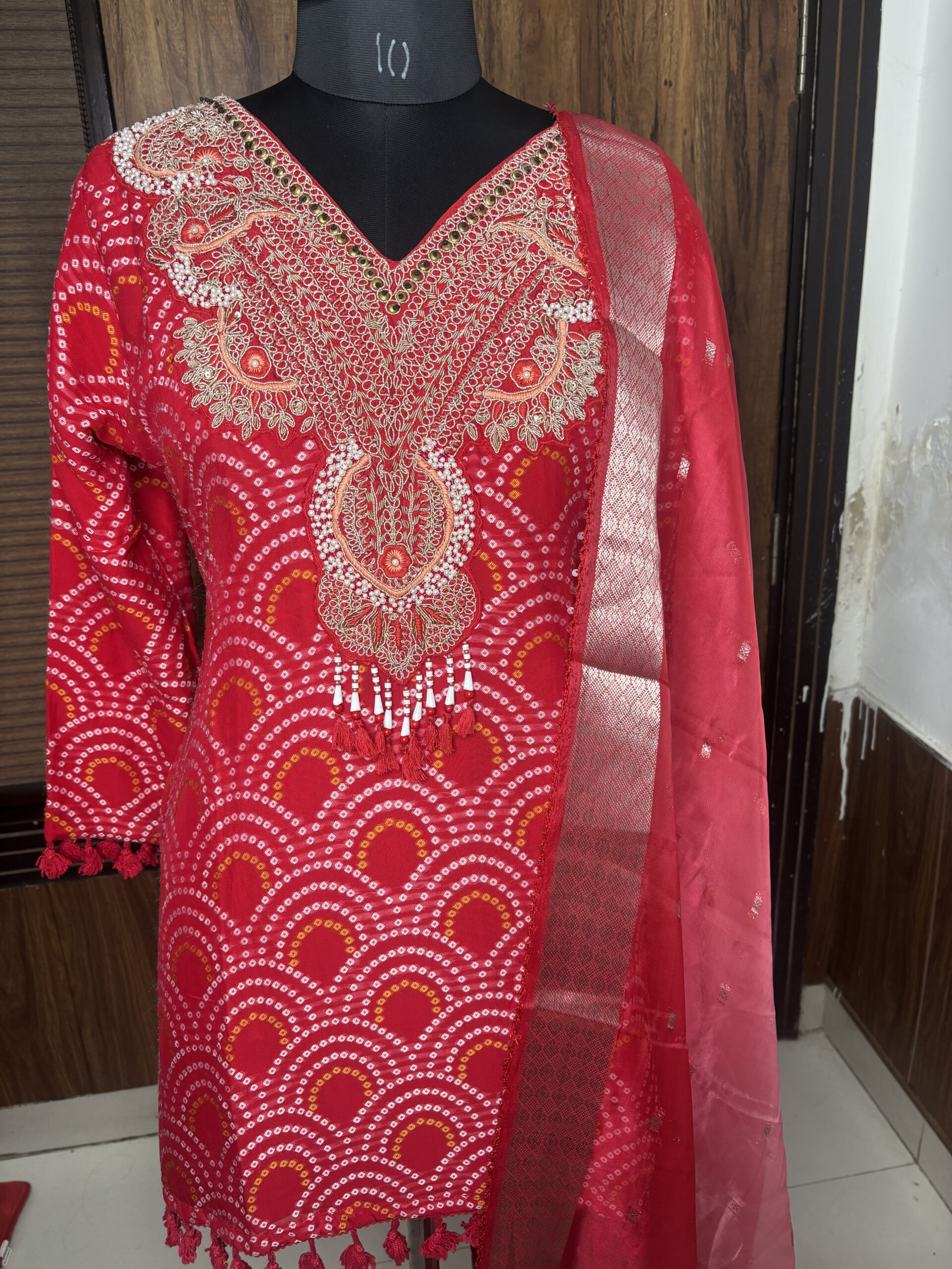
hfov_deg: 53.1
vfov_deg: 67.3
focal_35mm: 26
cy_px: 634
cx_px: 476
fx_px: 953
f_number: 1.6
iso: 80
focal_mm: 5.96
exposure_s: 1/50
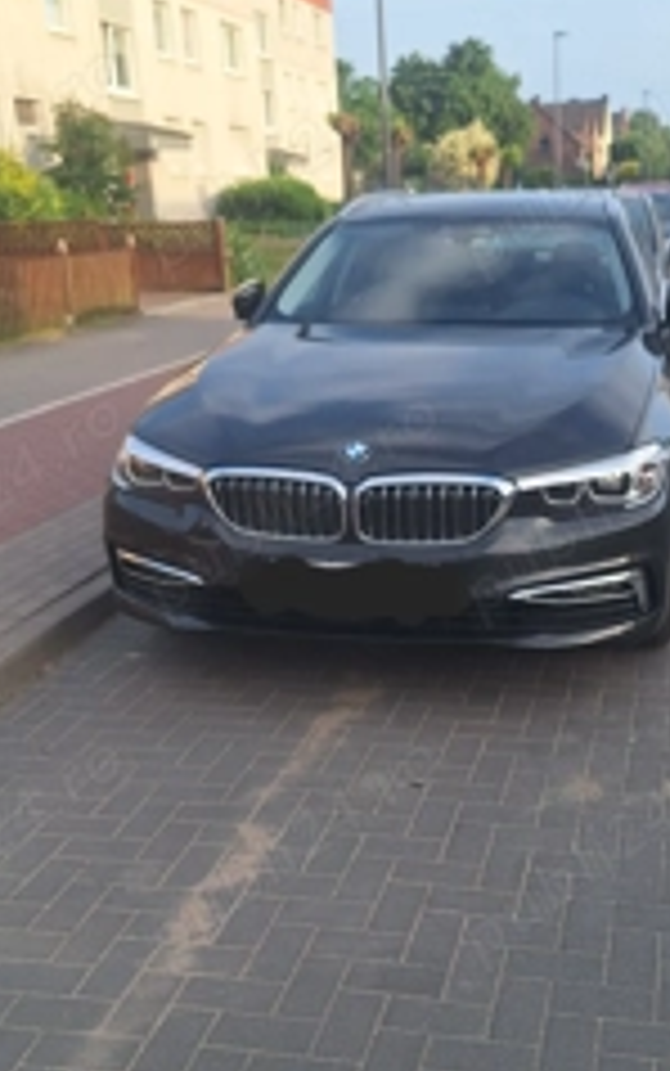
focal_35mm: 41
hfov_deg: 31.0
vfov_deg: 48.1
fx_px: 1196
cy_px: 580
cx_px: 450
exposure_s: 1/833
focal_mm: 5.54
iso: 40
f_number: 1.8
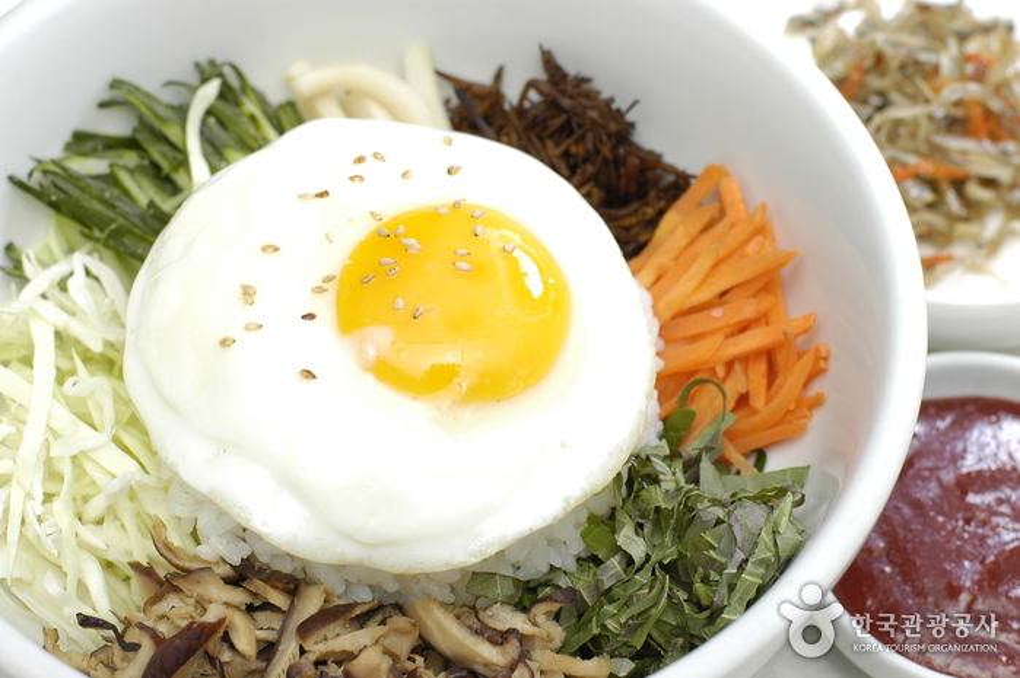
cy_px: 339
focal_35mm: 75
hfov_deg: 27.0
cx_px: 510
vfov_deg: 18.2
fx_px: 2123
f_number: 5
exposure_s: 1/400
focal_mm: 50
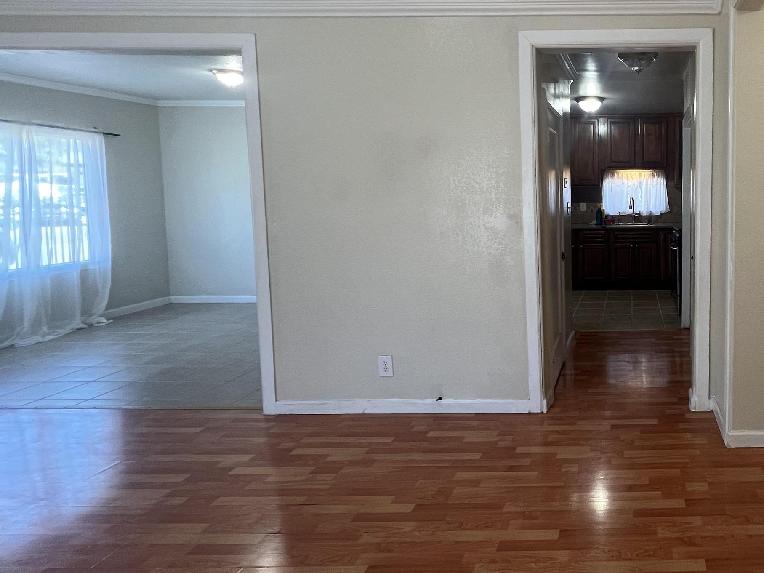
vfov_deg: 60.5
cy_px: 224
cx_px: 640
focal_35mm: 22
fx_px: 486
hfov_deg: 67.1
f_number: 1.8
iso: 160
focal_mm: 1.57
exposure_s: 1/120
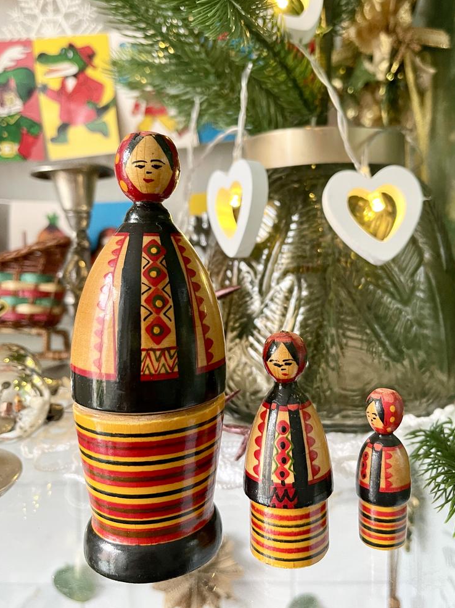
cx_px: 234
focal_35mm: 26
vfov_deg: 67.3
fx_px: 456
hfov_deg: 53.0
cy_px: 294
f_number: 1.6
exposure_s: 1/60
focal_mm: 5.1
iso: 500
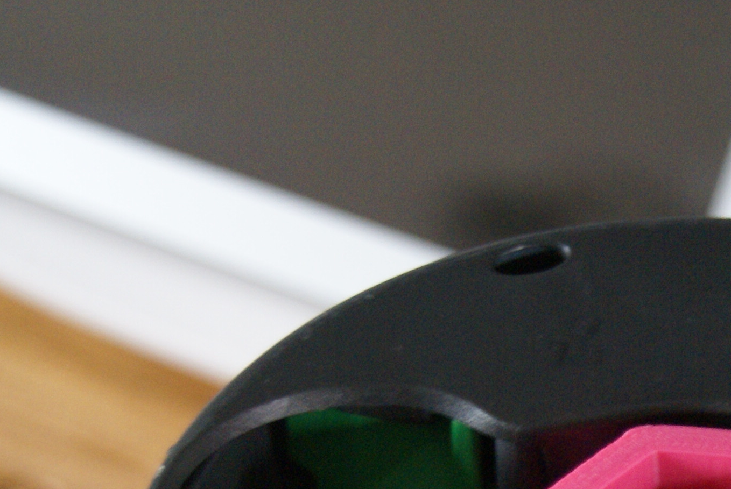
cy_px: 684
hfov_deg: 10.5
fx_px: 3912
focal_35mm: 192
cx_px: 817
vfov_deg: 7.1
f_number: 5
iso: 400
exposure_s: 1/10
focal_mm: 45
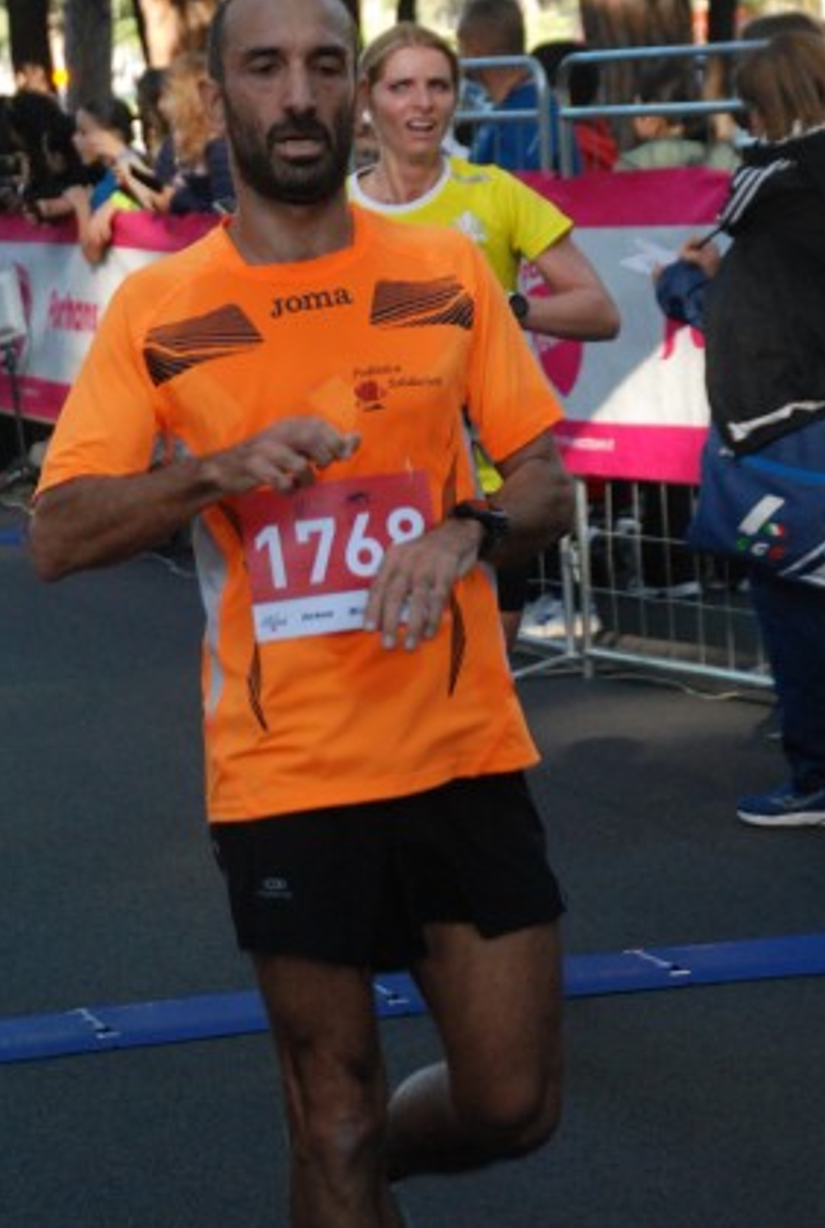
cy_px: 363
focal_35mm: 150
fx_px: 5131
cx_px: 391
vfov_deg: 13.6
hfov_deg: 9.2
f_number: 5.6
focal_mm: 70
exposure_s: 1/400
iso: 1000
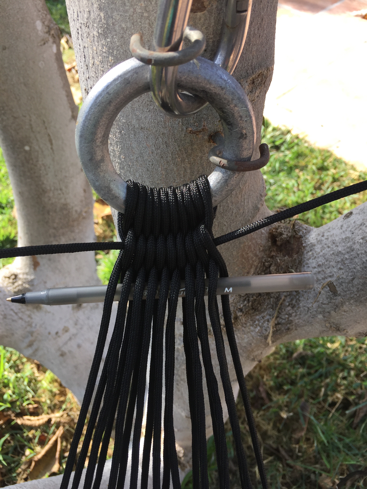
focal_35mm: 29
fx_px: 410
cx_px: 184
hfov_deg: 48.2
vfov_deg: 61.7
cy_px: 244
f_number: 2.2
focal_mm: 4.15
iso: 32
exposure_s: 1/289
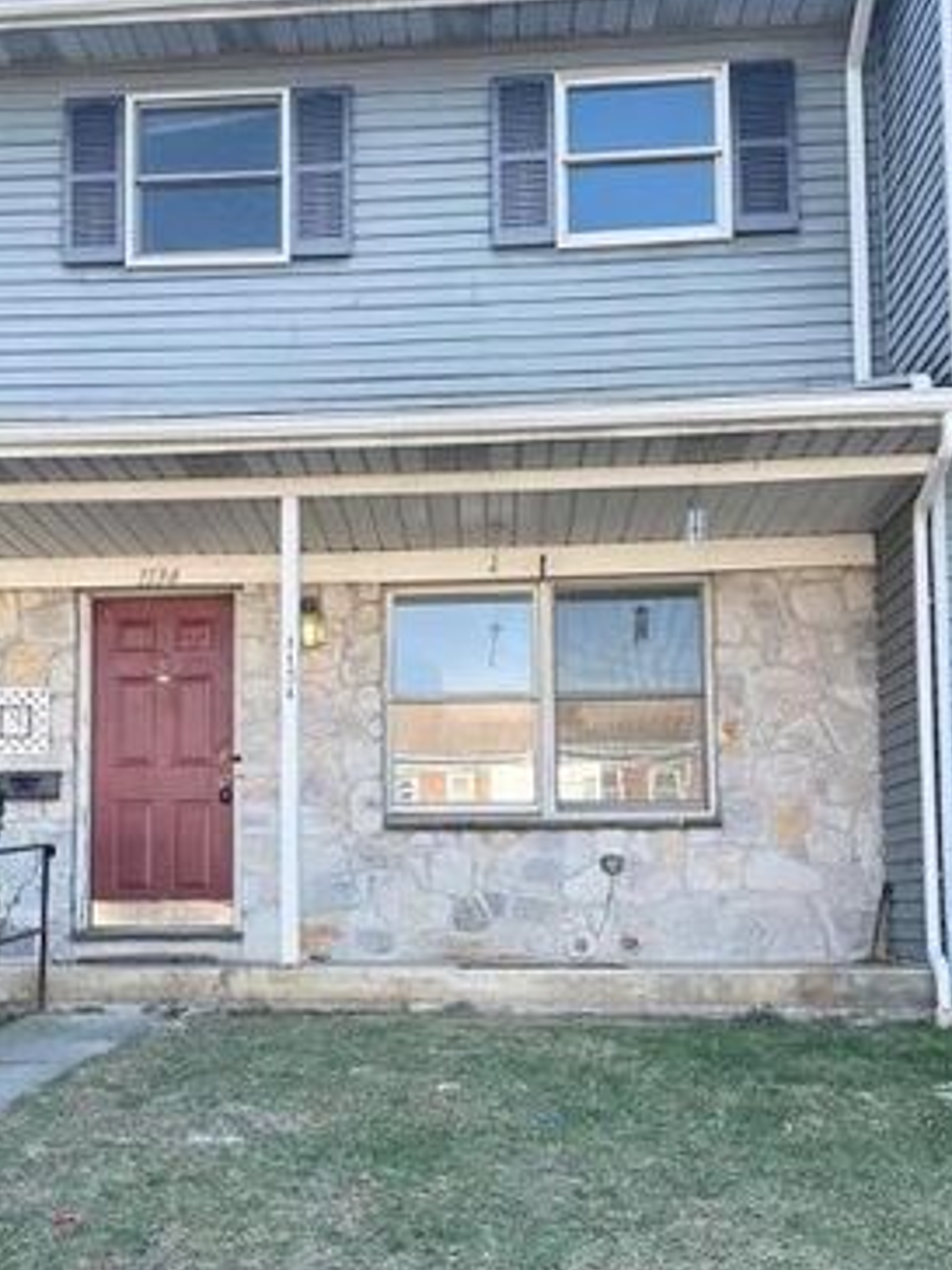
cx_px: 310
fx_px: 1613
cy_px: 769
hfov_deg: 32.6
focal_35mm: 44
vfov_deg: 42.7
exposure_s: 1/791
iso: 80
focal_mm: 6.86
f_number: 1.78
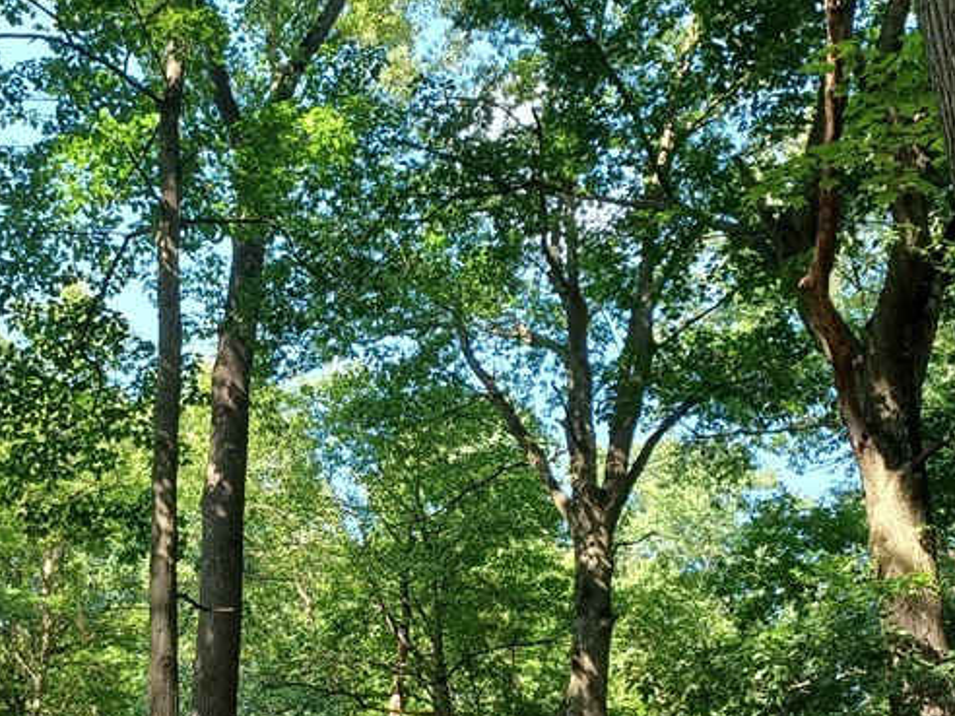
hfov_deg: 36.6
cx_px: 353
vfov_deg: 28.0
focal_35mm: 52
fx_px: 1435
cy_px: 355
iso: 40
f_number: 1.8
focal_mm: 4.6
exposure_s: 1/60
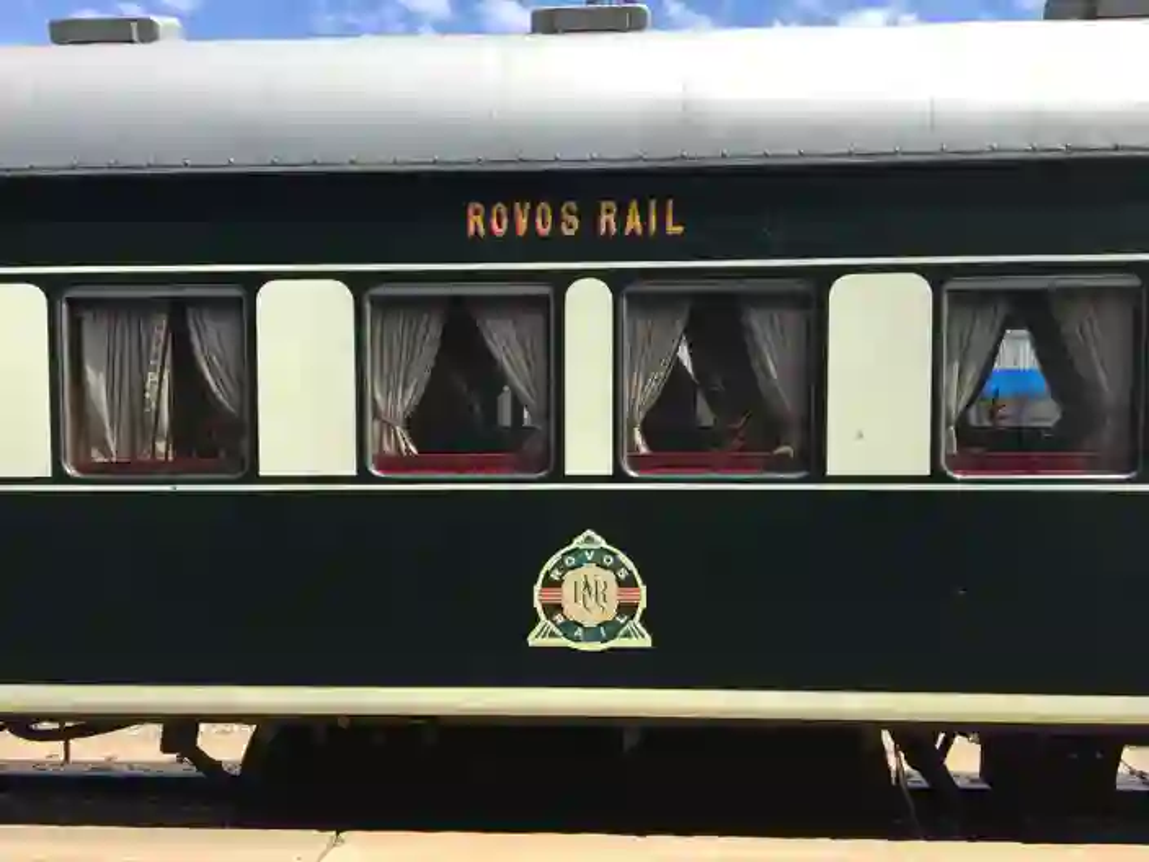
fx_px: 963
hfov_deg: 61.7
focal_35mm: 29
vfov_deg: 48.2
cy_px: 431
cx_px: 574
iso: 25
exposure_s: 1/864
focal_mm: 4.15
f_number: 2.2
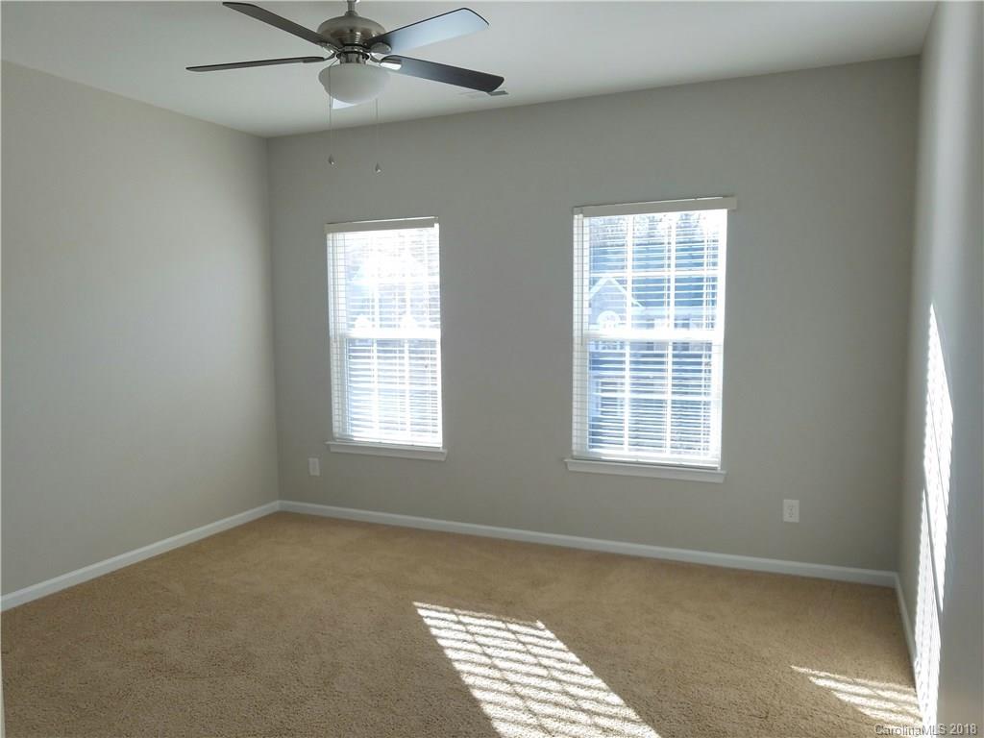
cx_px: 492
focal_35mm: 26
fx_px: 739
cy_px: 369
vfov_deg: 53.1
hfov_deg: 67.3
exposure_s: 1/170
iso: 50
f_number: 1.7
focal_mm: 4.2
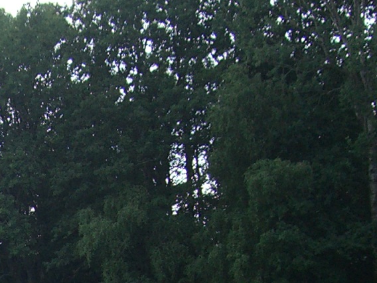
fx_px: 1492
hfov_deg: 14.1
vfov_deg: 10.3
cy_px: 466
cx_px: -37
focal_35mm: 137
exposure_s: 1/320
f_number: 2.7
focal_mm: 6.2
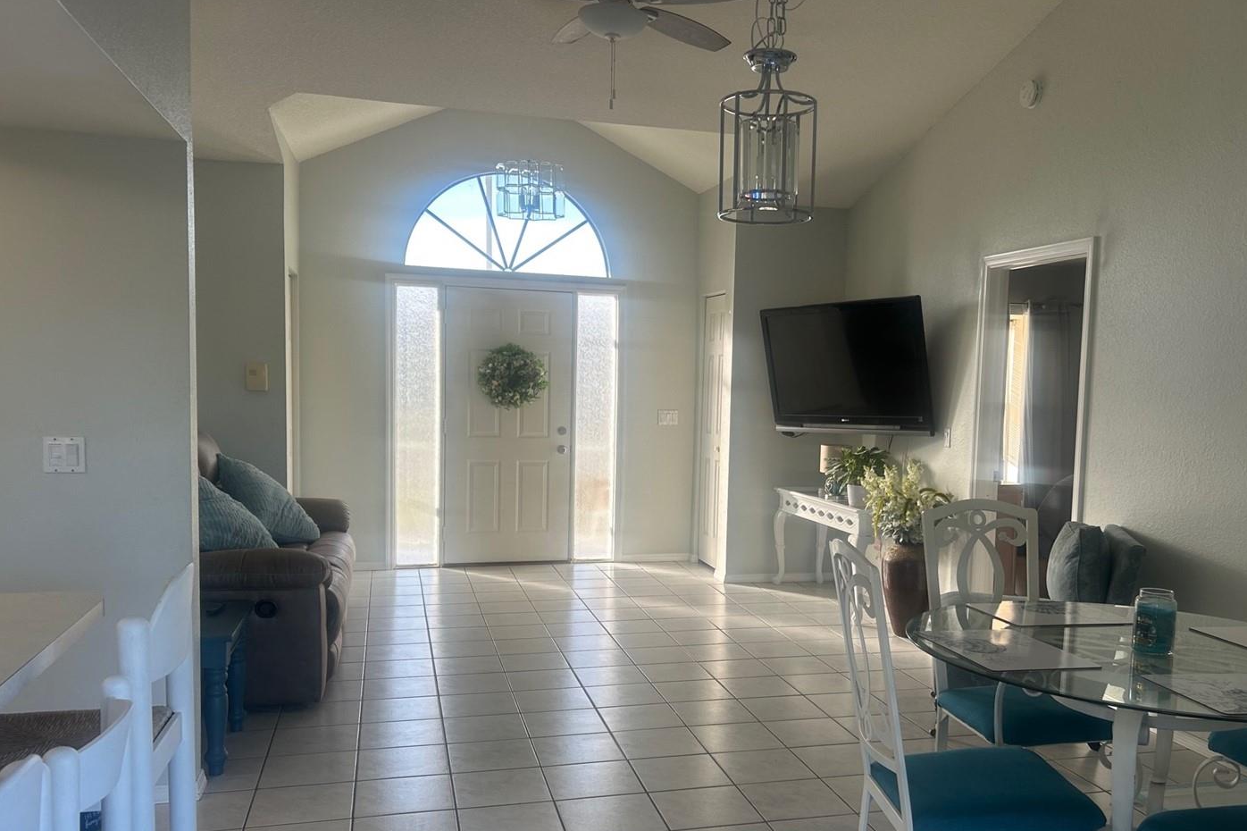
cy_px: 474
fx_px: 1073
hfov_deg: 60.1
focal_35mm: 31
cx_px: 699
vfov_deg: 42.2
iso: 40
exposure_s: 1/200
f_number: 1.5
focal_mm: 5.7
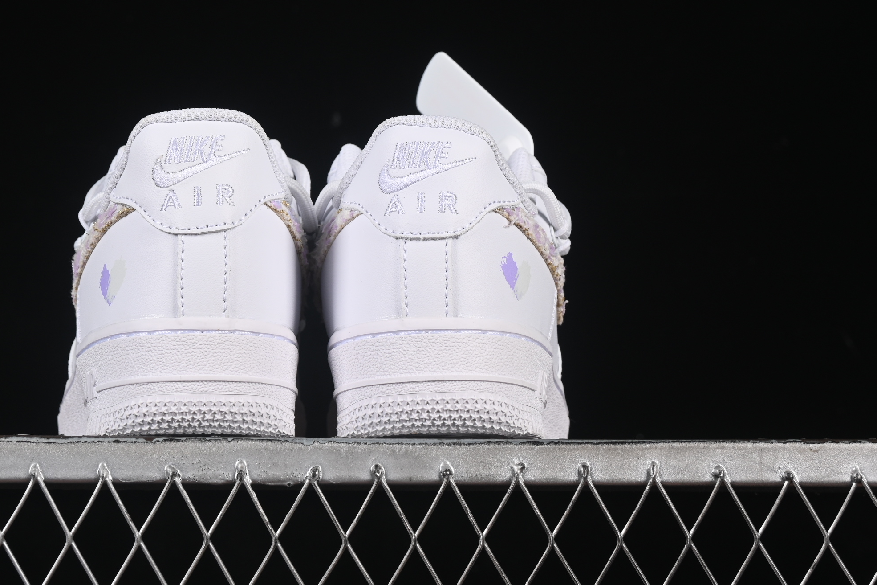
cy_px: 183
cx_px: 302
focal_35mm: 106
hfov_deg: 19.2
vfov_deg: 12.9
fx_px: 2582
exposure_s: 1/80
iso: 160
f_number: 8
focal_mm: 50
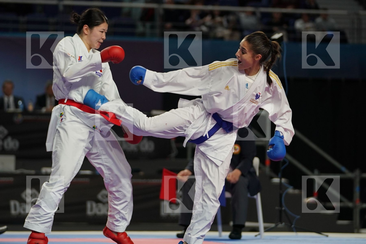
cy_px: 122
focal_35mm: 196
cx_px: 183
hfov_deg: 10.5
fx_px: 1993
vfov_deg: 7.0
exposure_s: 1/1000
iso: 1000
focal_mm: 131
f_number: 2.8
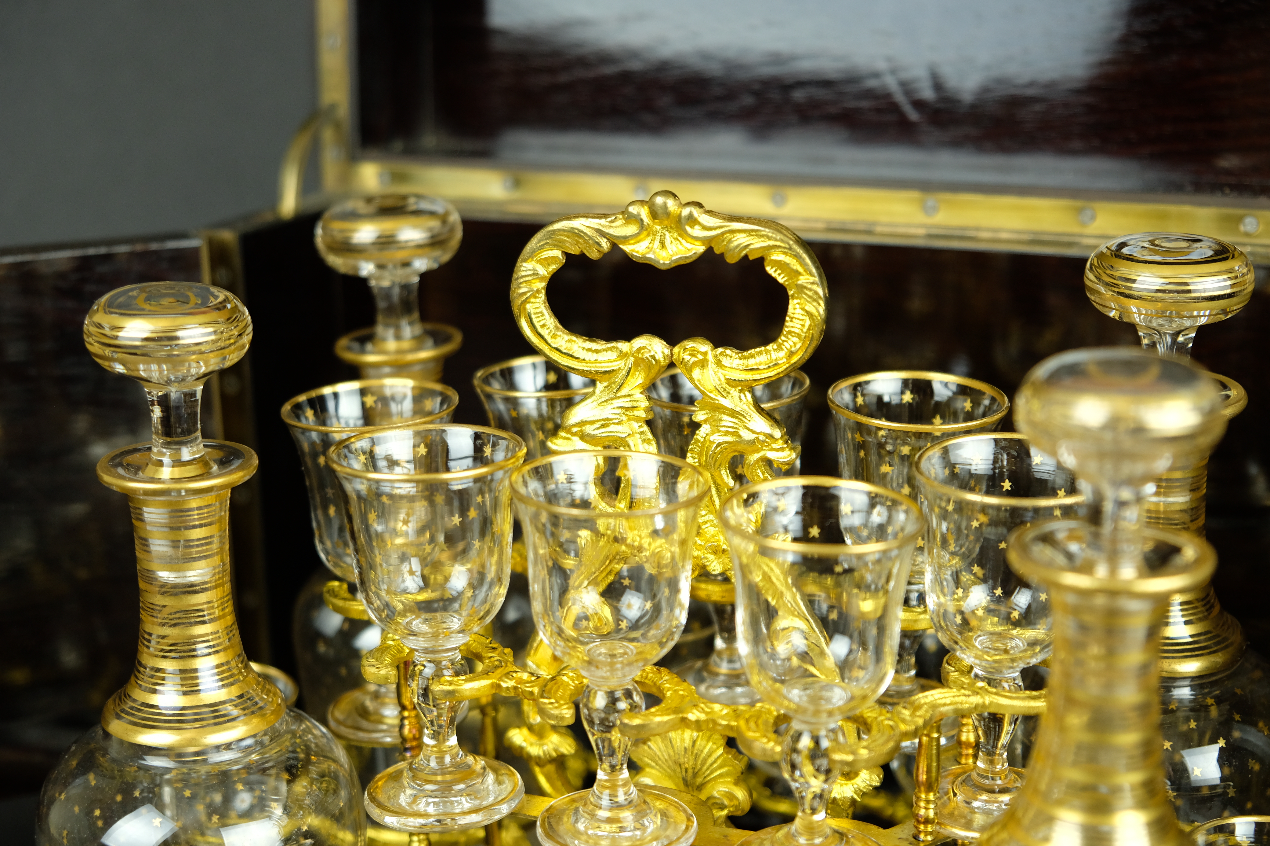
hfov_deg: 36.9
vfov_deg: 25.1
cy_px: 423
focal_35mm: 54
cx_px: 635
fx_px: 1905
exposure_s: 1/60
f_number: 3.6
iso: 640
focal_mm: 35.8
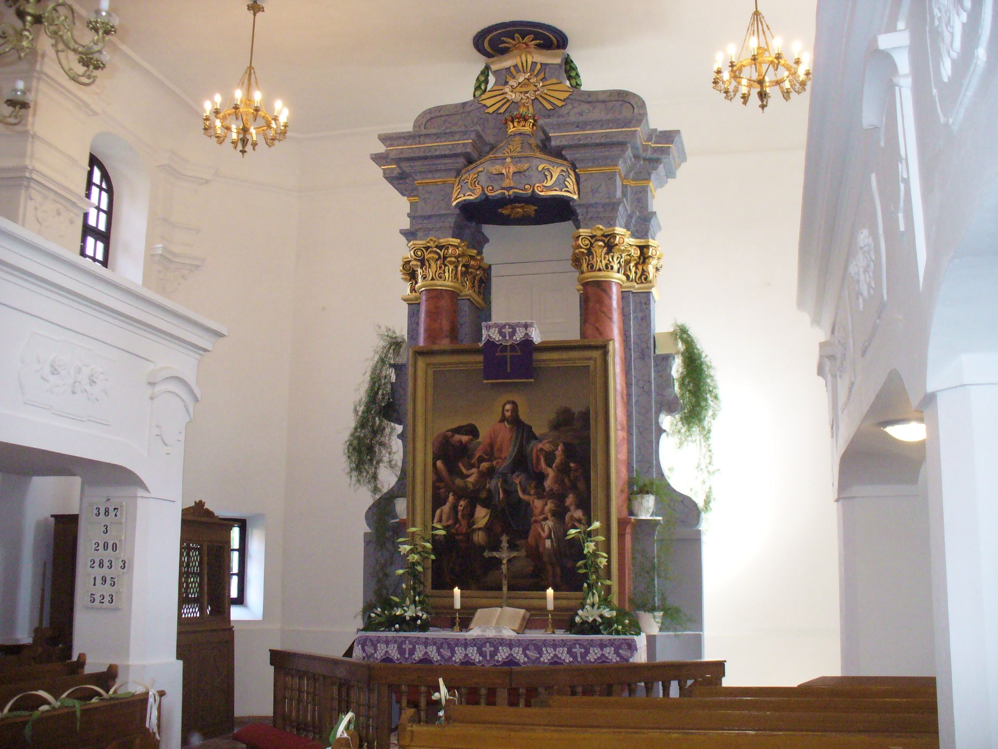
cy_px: 374
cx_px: 499
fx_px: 1067
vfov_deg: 38.7
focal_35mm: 37
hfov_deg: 50.1
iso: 400
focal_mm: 6.1
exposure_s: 1/60
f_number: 2.8
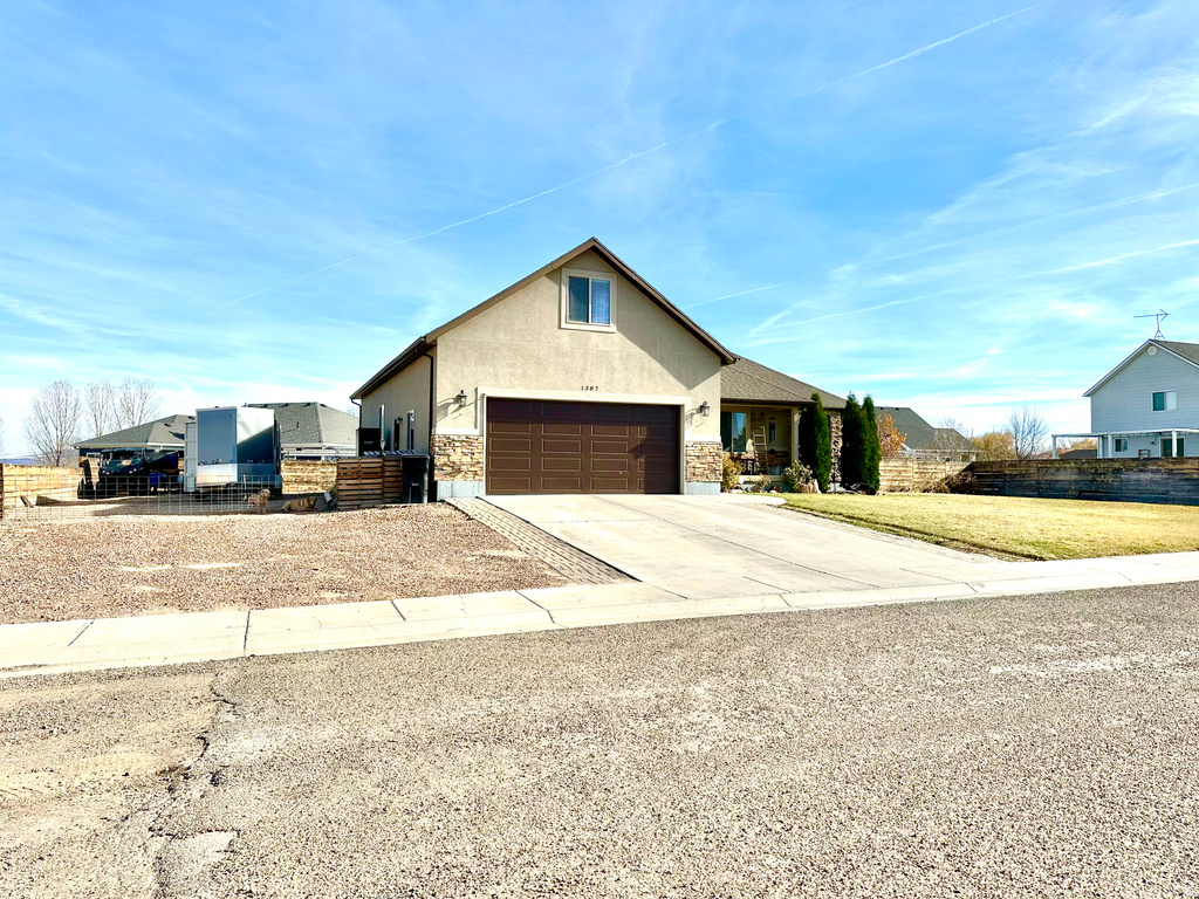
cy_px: 450
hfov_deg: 71.6
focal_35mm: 24
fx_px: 831
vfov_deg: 56.8
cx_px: 600
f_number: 1.78
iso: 80
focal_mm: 6.86
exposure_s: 1/5525
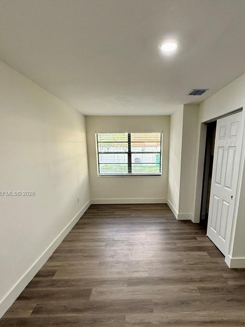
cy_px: 194
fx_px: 189
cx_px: 138
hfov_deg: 65.7
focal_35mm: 20
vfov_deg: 80.9
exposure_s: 1/120
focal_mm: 2.22
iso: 320
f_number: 2.2
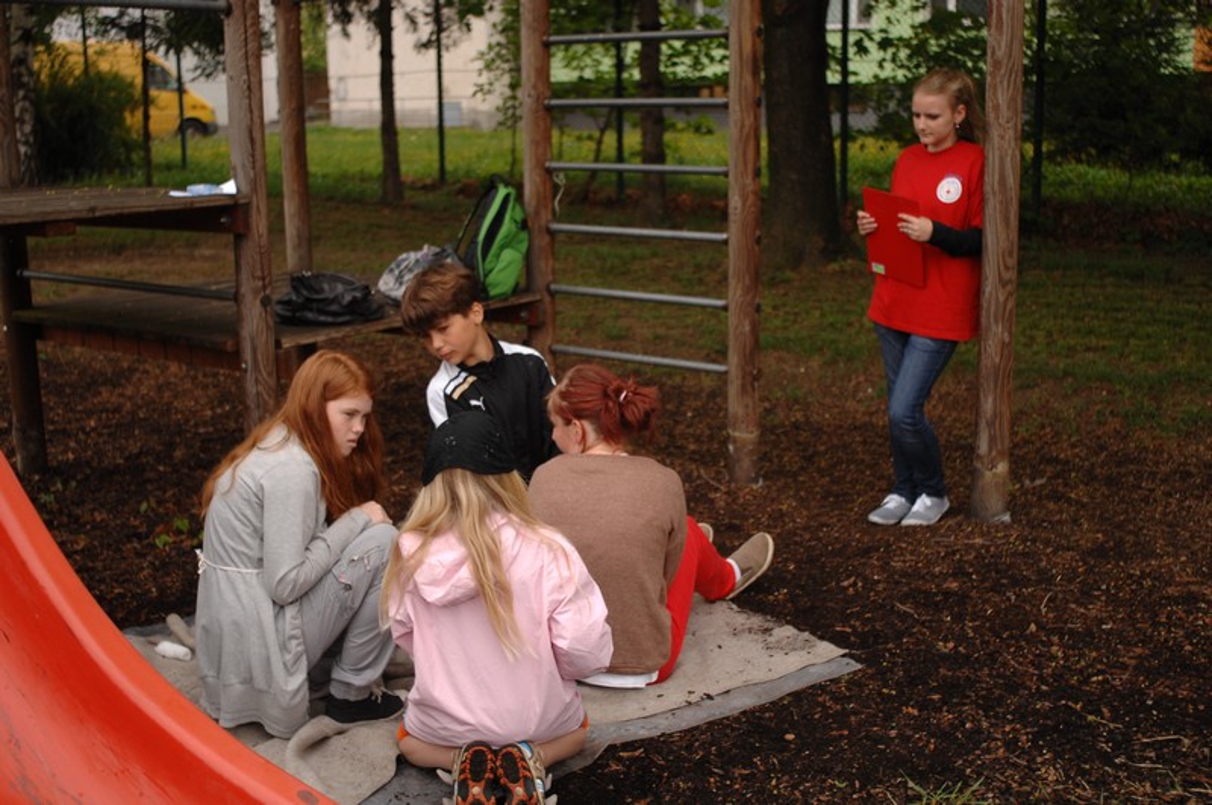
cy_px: 402
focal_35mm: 42
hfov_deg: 46.5
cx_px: 606
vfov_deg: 31.8
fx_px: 1412
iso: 200
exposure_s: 1/500
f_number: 2.8
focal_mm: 28
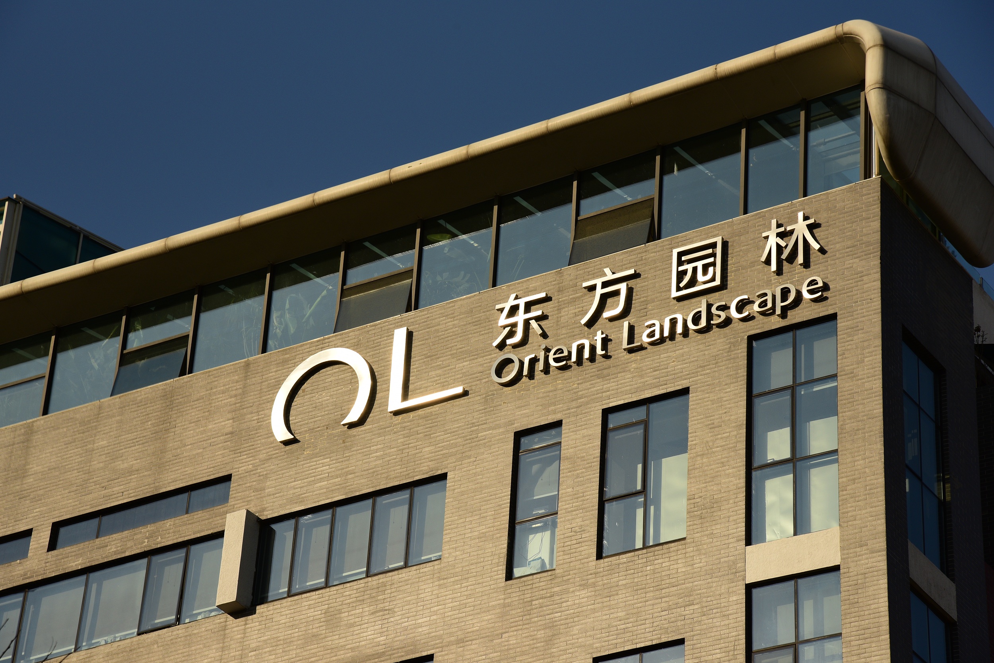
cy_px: 332
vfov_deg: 12.5
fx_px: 3038
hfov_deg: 18.6
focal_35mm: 110
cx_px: 497
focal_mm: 110
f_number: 9
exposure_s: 1/1000
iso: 250
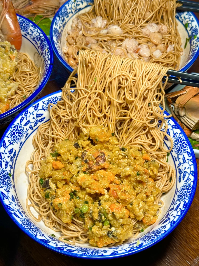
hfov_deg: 30.3
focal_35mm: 48
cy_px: 133
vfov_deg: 39.7
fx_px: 368
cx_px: 100
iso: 64
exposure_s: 1/100
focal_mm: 6.86
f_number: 1.78
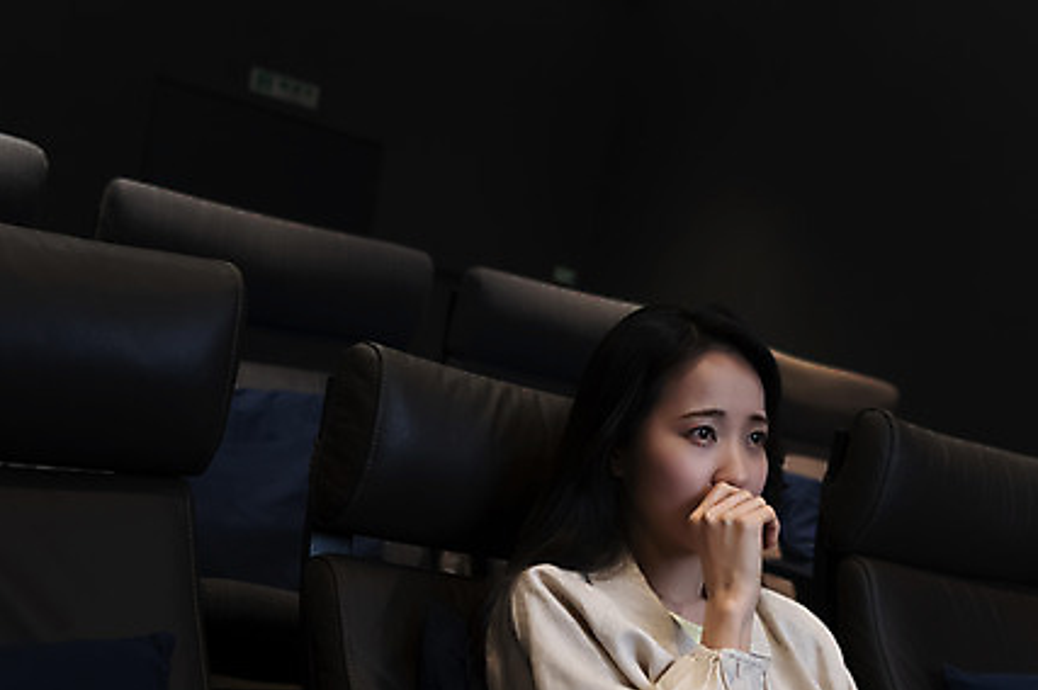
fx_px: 1296
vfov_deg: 29.6
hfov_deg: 43.3
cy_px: 466
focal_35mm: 45
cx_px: 649
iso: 1250
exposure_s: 1/100
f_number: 2.8
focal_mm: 32
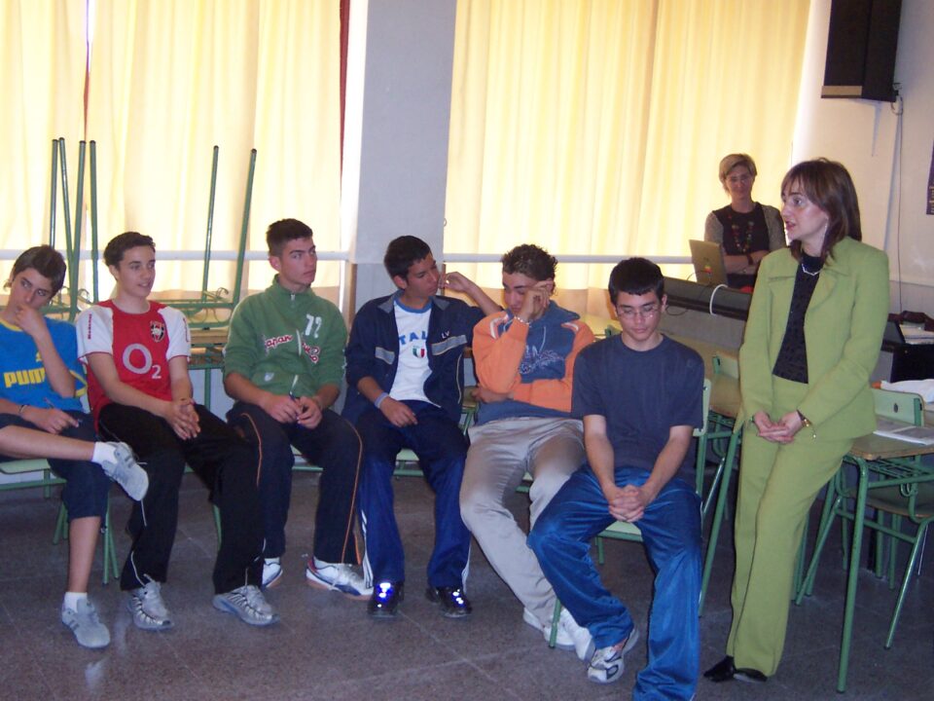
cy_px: 350
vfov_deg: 28.0
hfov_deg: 36.8
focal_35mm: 52
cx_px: 467
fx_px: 1403
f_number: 2.8
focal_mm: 8
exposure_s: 1/60
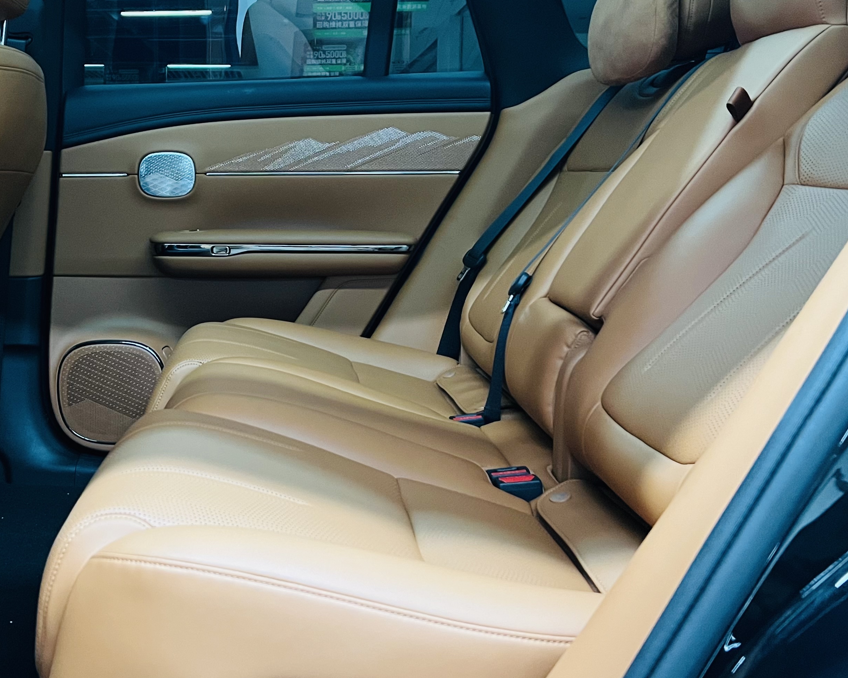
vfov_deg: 35.3
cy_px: 228
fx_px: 1054
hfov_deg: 42.4
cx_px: 208
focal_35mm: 42
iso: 500
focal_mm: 5.7
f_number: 1.5
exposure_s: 1/33
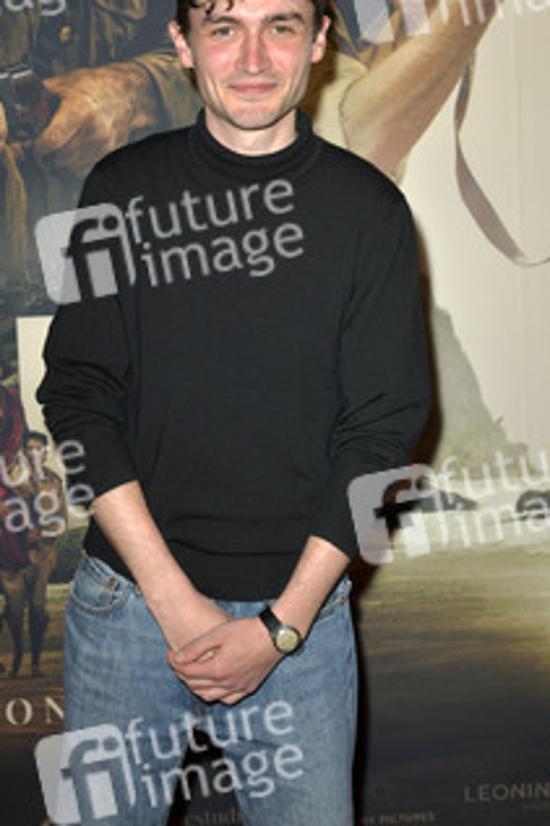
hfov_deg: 21.5
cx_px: 245
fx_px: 1445
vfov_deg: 31.9
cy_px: 373
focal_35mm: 63
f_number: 5.6
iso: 250
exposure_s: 1/250
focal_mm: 50
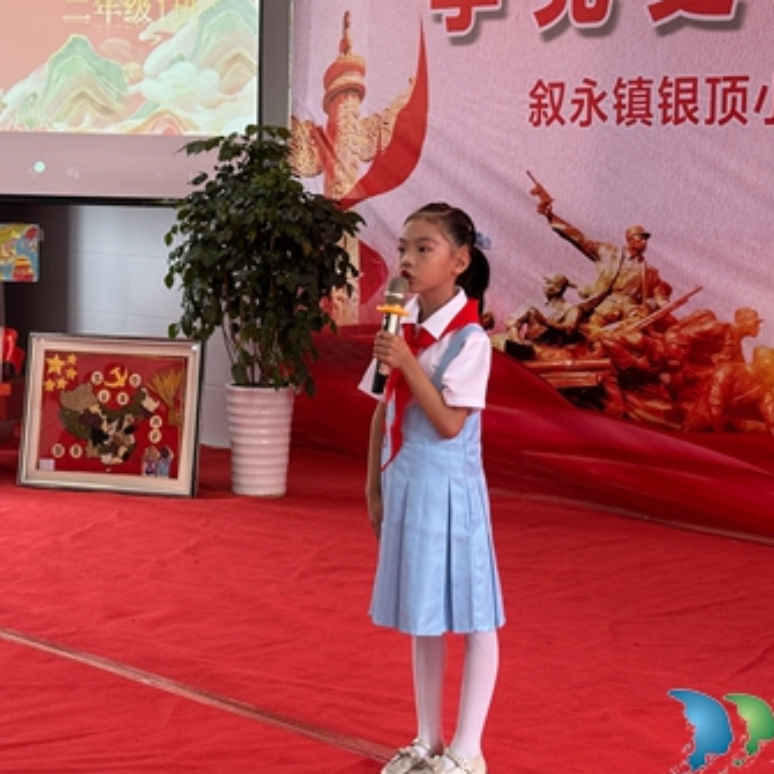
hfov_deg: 21.4
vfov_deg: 21.3
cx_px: 303
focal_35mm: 81
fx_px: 2049
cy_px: 266
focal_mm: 6.86
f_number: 1.78
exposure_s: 1/50
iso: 80
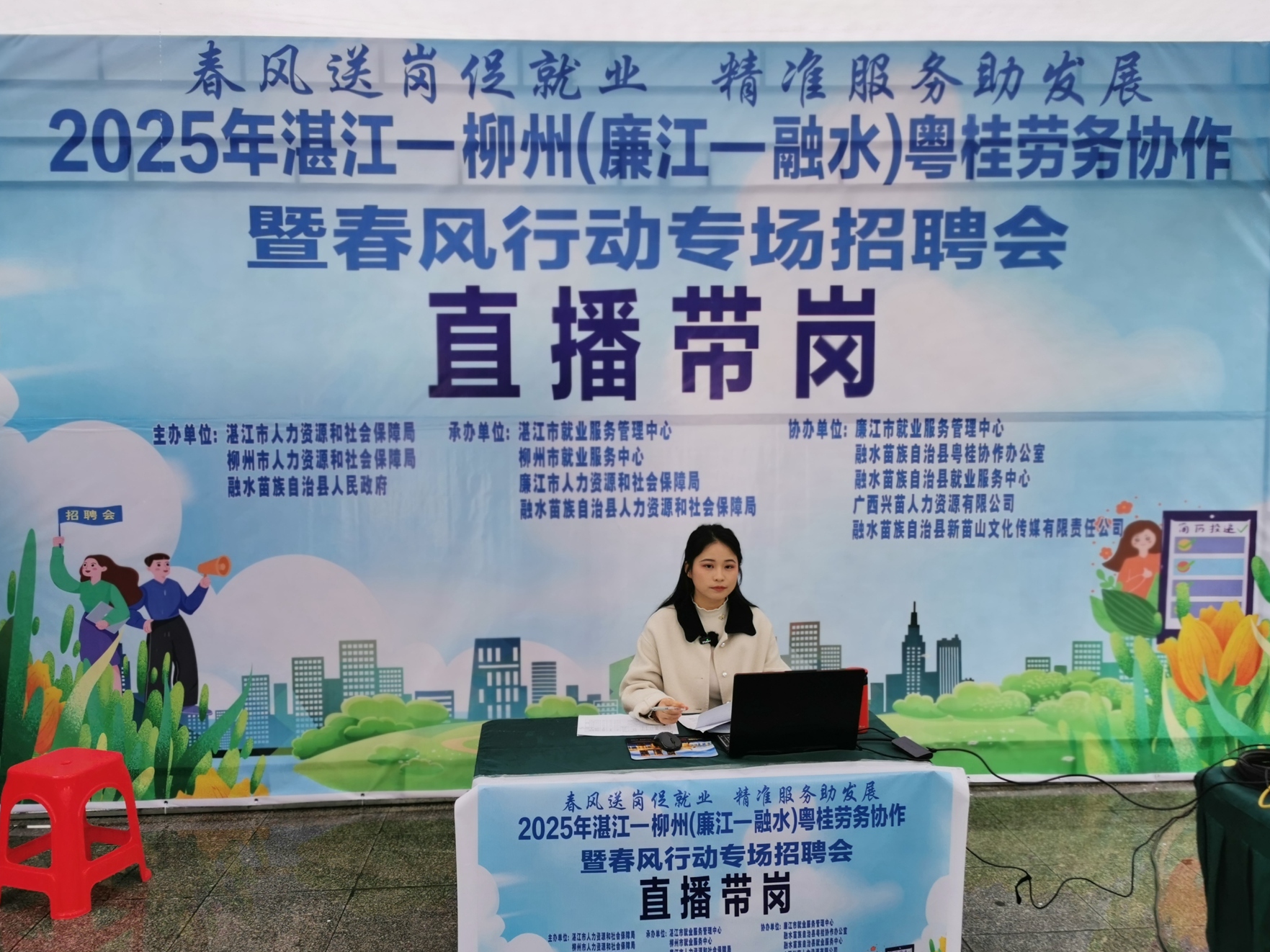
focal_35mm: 30
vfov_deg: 46.8
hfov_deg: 60.0
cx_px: 617
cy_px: 490
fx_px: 1101
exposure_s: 1/378
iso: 50
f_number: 1.6
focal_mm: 5.56
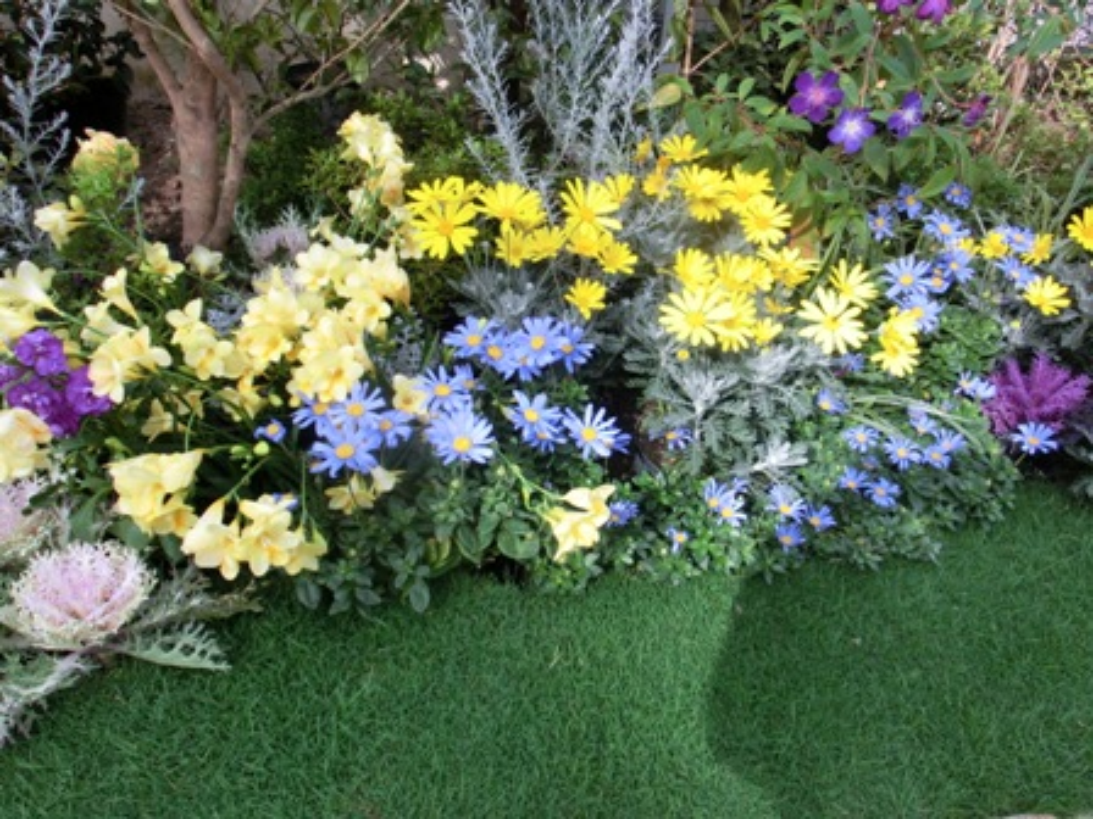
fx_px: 947
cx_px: 546
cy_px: 410
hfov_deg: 60.0
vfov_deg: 46.8
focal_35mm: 30
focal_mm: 5.25
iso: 100
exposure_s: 1/125
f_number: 3.5
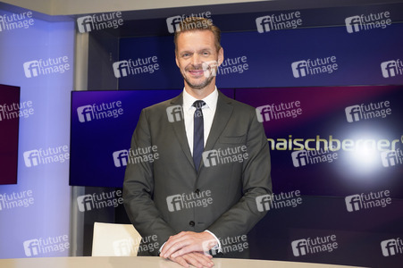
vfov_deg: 31.8
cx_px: 202
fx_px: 470
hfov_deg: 46.4
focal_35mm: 42
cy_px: 134
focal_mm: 42
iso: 2000
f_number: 5.6
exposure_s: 1/160
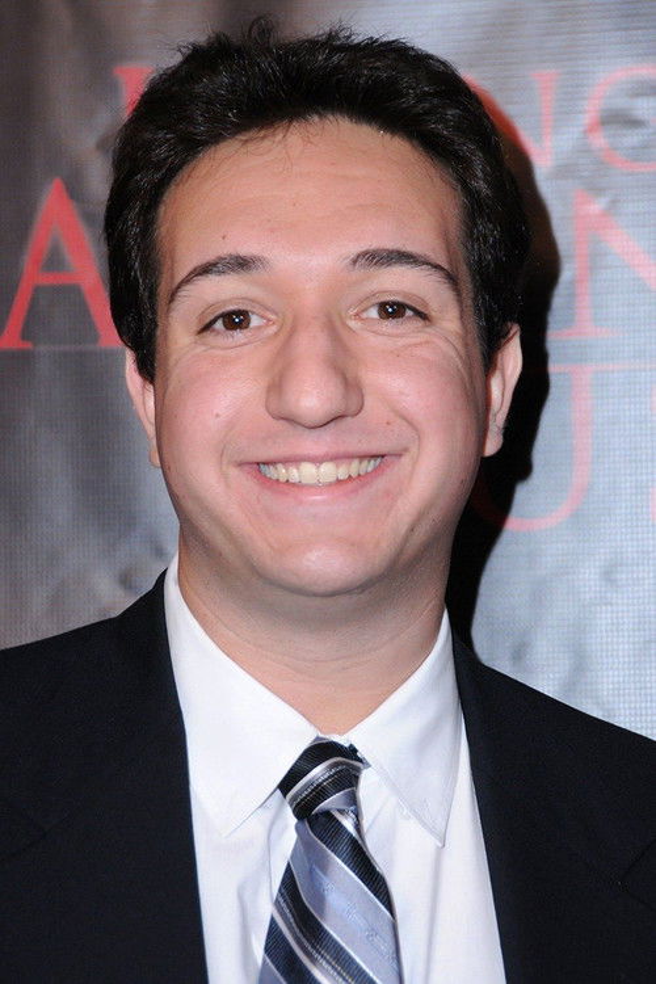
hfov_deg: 10.2
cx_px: 328
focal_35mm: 135
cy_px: 492
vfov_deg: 15.2
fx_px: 3690
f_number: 7.1
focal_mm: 90
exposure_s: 1/200
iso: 500
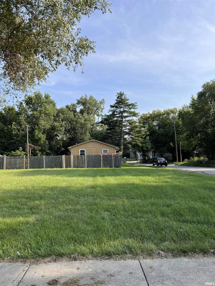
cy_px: 143
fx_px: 215
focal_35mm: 26
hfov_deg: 53.1
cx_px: 108
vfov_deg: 67.3
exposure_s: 1/2762
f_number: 1.5
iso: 50
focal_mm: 5.7
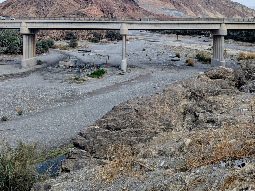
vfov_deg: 31.1
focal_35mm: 45
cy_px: 29
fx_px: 331
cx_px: 136
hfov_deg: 42.1
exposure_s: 1/1217
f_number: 1.85
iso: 48
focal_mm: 6.81
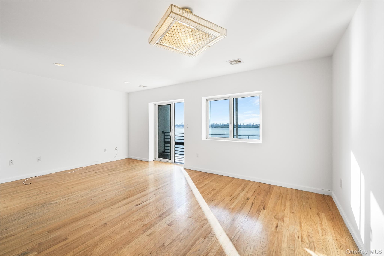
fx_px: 149
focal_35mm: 14
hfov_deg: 104.3
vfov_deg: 81.2
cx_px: 192
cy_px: 128
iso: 1600
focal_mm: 14
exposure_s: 1/200
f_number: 10
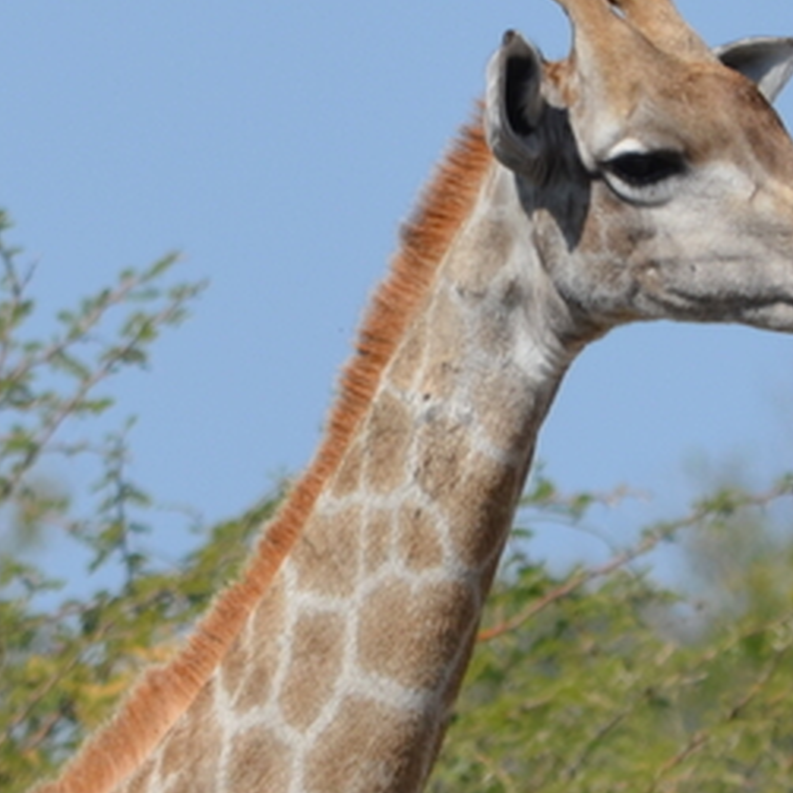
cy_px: 335
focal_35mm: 1950
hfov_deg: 0.9
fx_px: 50540
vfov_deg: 0.9
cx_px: 493
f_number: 7.1
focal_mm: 300
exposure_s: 1/800
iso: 200
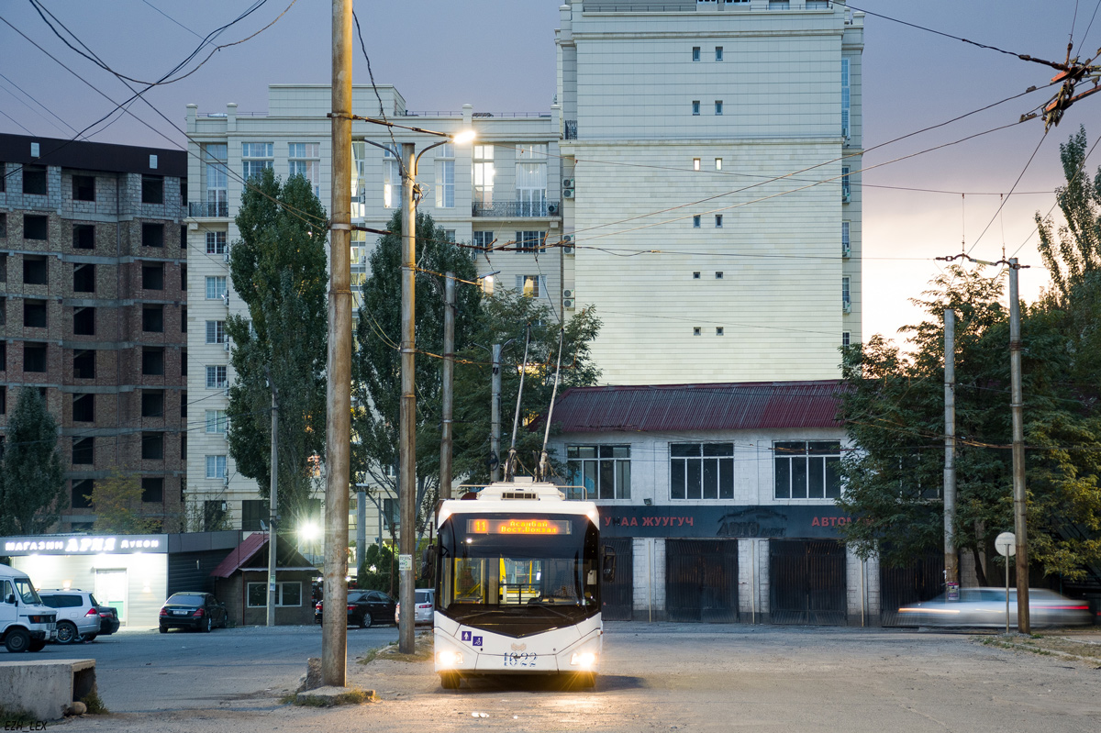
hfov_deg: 21.9
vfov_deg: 14.7
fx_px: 2843
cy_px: 366
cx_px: 550
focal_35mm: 93
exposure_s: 1/1.67
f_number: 5.6
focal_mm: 62
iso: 400
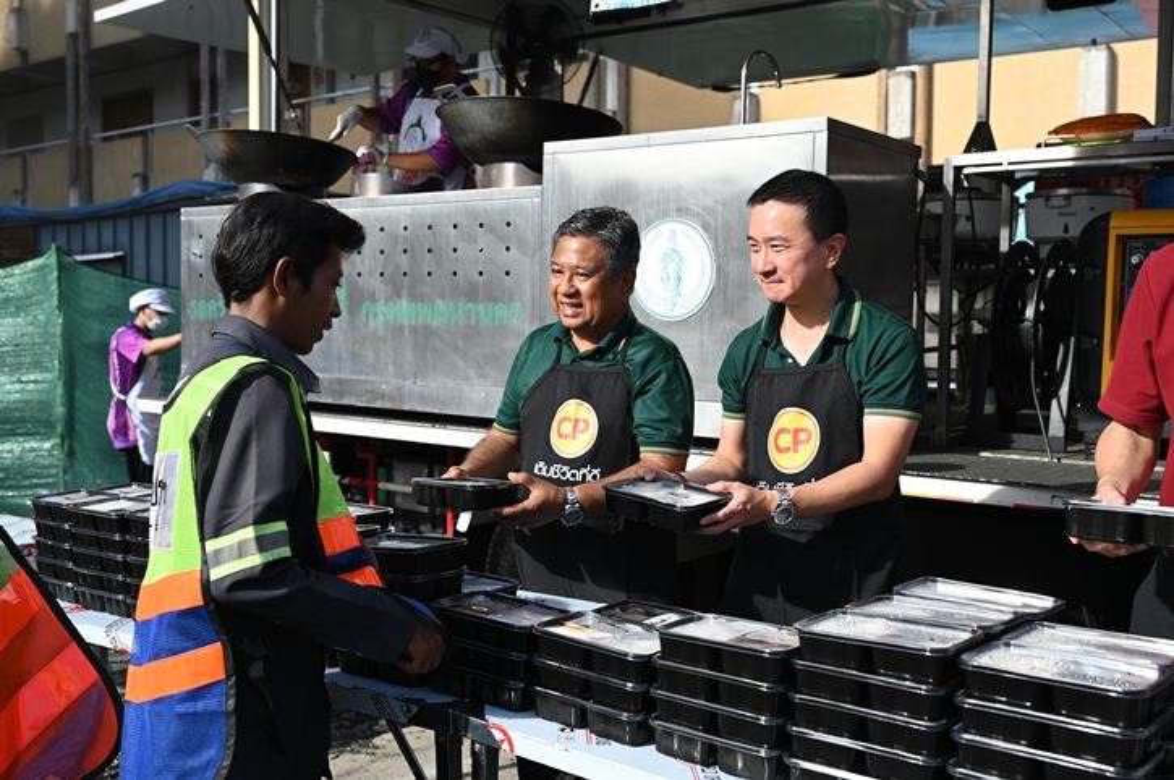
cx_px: 587
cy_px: 390
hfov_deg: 56.5
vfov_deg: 39.3
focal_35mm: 34
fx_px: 1091
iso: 100
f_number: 4
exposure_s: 1/500
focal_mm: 33.5
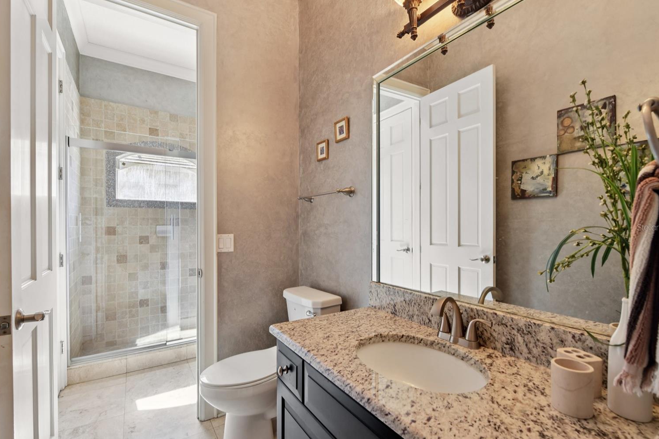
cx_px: 325
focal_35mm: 16
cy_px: 227
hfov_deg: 96.7
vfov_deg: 73.7
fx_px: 293
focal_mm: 15
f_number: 8
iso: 400
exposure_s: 1/10
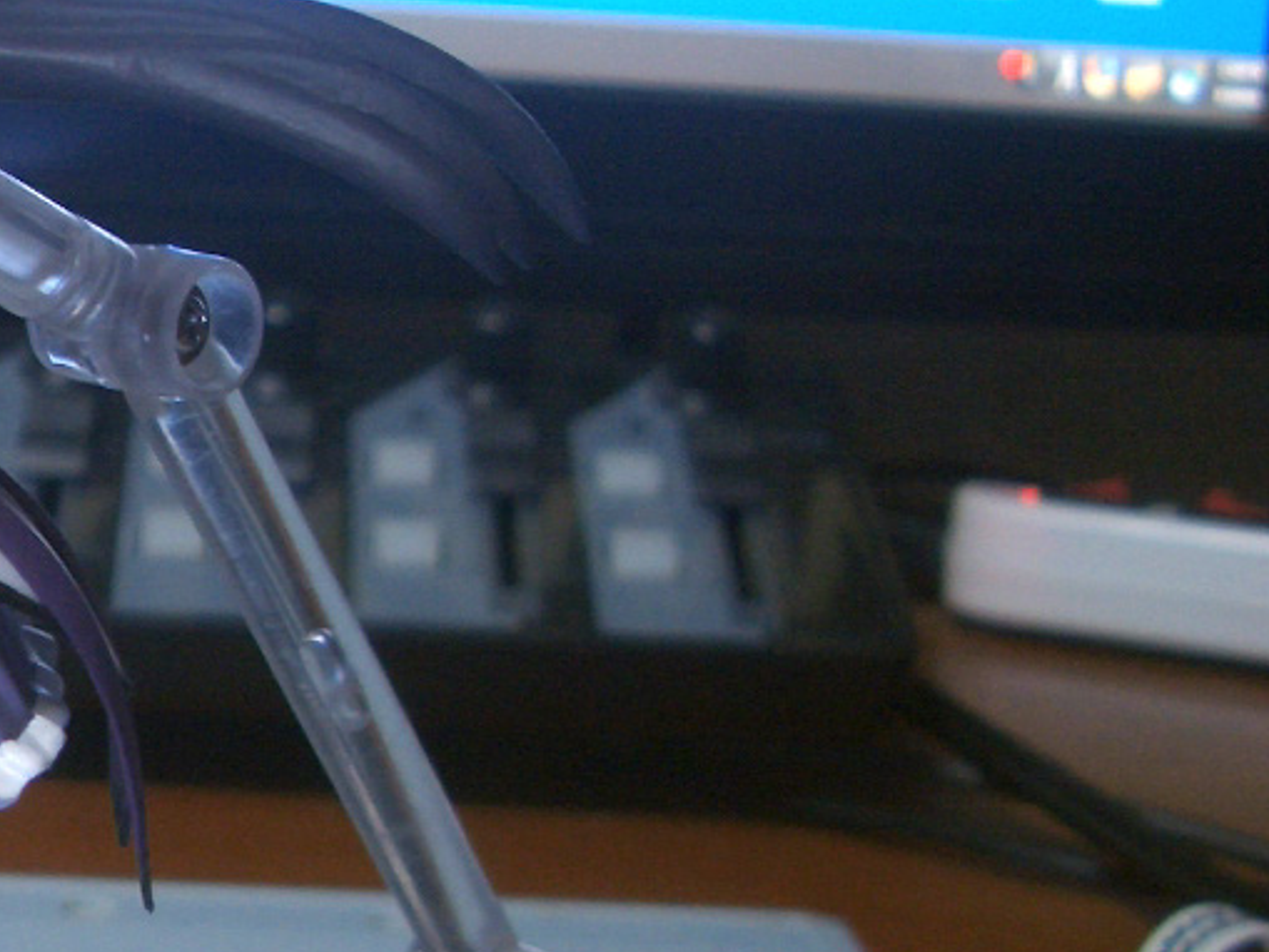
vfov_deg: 16.7
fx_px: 3227
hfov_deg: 20.8
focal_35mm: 88
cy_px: 728
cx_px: -239
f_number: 2.6
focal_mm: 5.8
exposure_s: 1/8
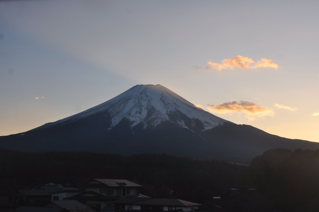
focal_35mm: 54
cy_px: 106
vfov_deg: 25.0
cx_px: 160
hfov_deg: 36.9
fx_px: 478
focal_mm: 36
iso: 200
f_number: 5.6
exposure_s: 1/125
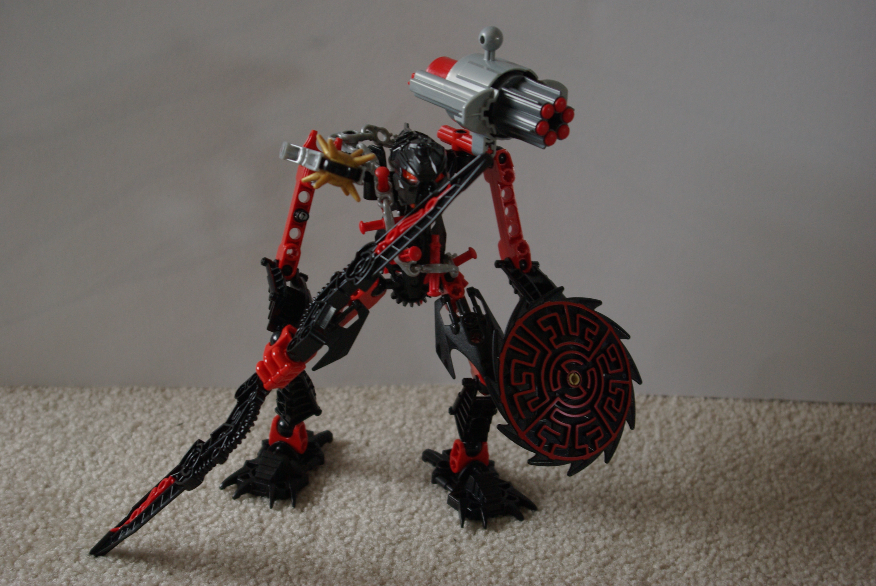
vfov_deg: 21.1
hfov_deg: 31.2
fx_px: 1571
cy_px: 293
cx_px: 438
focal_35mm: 64
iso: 400
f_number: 4.5
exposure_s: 1/45
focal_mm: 43
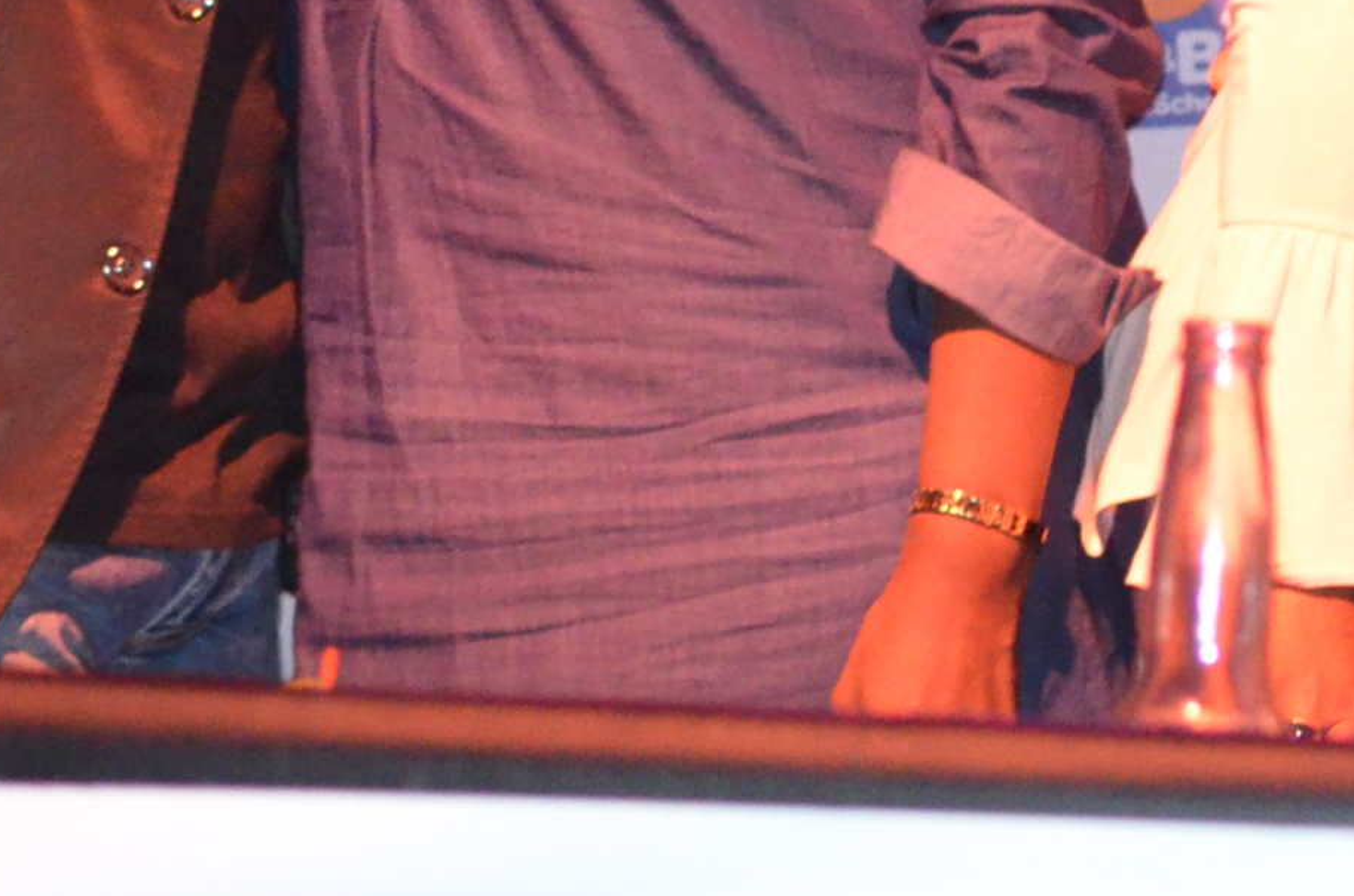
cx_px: 1538
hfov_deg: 9.6
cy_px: -285
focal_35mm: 213
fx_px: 7994
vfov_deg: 6.4
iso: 3200
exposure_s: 1/60
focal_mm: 35
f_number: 2.8
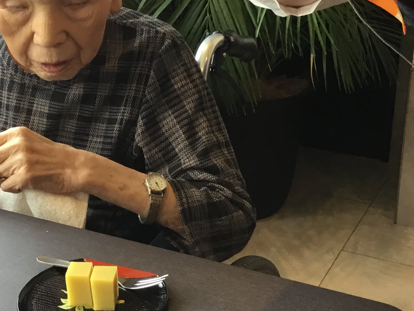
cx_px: 158
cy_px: 133
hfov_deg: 27.0
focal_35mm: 72
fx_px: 861
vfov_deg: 20.4
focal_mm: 3.3
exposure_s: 1/30
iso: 32
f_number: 2.4
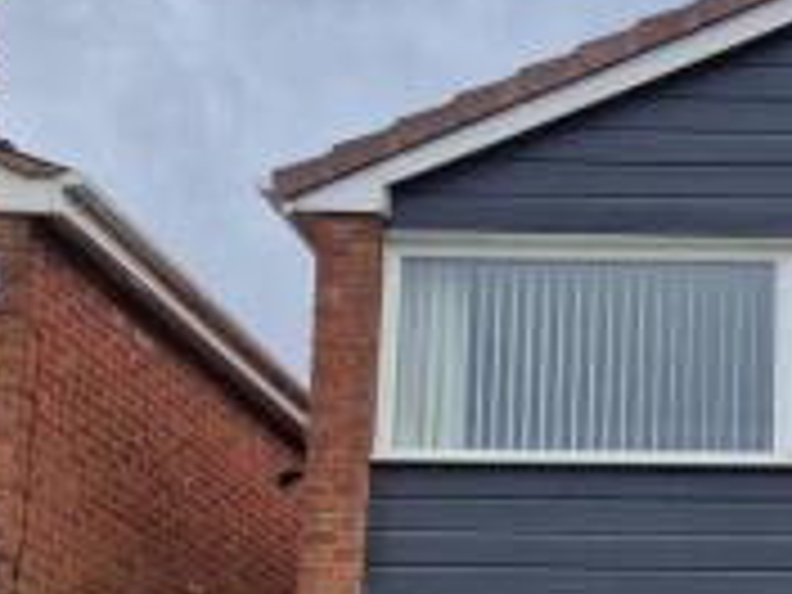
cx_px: 961
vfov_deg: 18.1
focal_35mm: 76
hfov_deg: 23.4
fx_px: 1739
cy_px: 772
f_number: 1.8
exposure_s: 1/912
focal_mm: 5.4
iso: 50
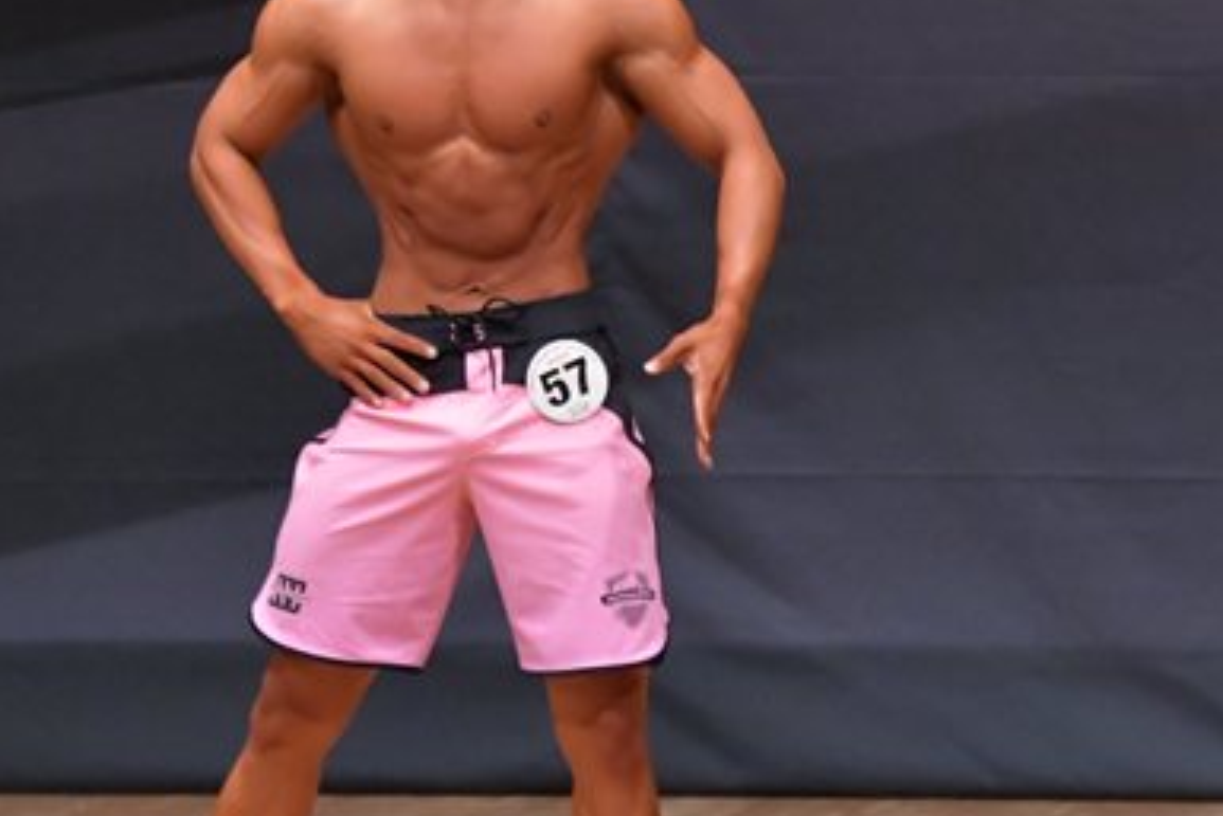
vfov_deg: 2.4
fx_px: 19472
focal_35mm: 573
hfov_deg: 3.6
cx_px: 430
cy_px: 387
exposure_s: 1/400
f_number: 5.6
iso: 6400
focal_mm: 190
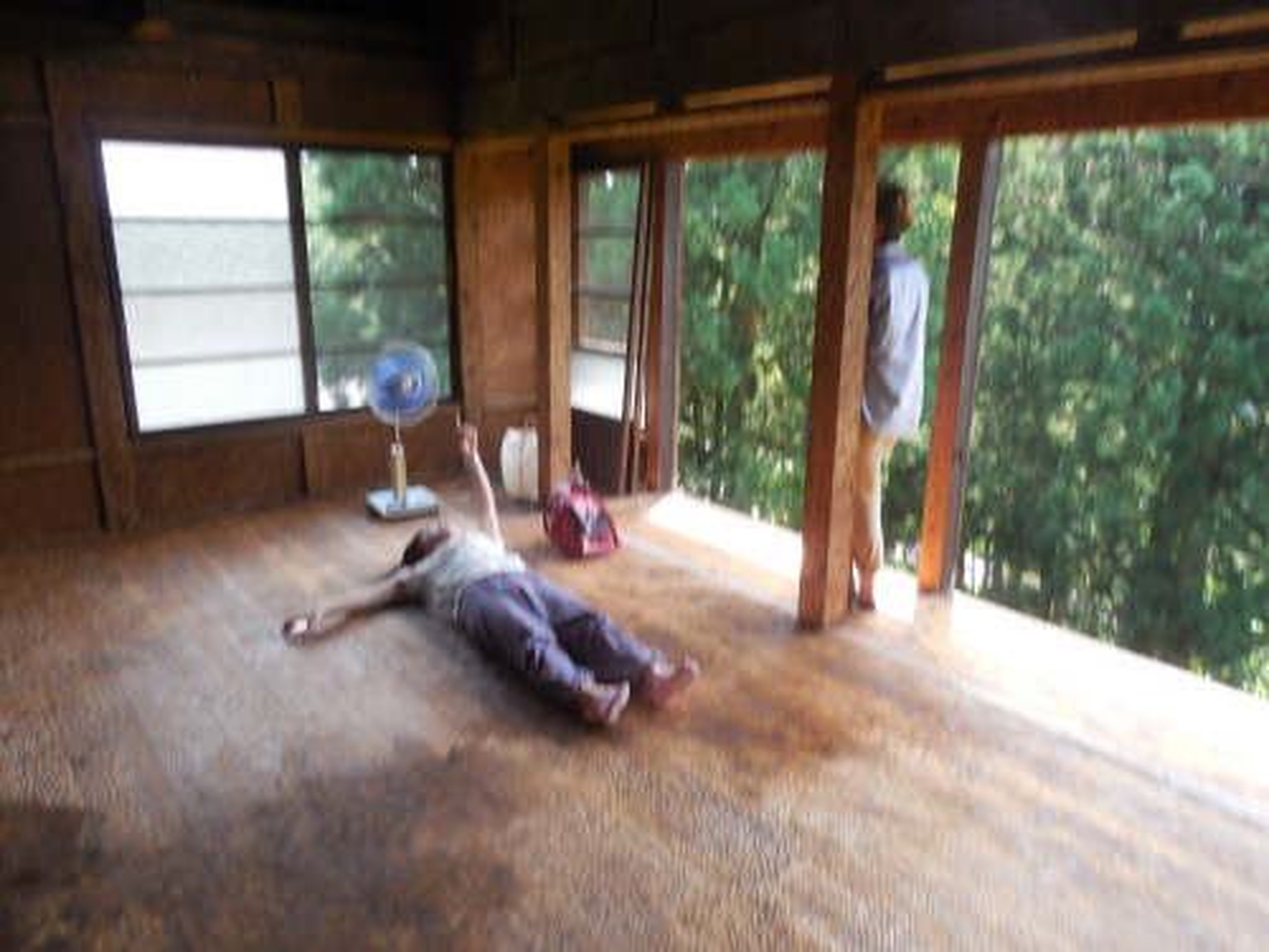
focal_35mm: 25
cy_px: 476
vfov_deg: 54.9
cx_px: 634
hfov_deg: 69.4
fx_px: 916
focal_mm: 4.5
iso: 125
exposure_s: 1/60
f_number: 3.3
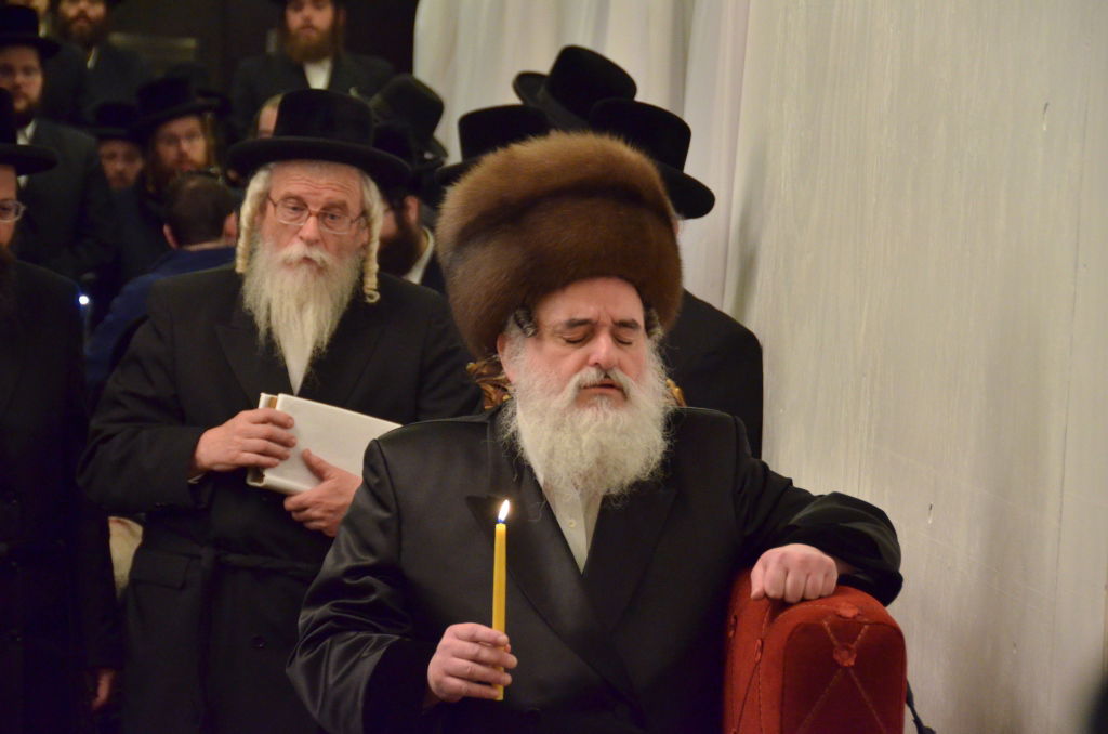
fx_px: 4376
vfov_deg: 9.6
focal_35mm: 142
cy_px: 367
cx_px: 554
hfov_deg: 14.4
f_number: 5.3
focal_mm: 95
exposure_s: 1/80
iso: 2000
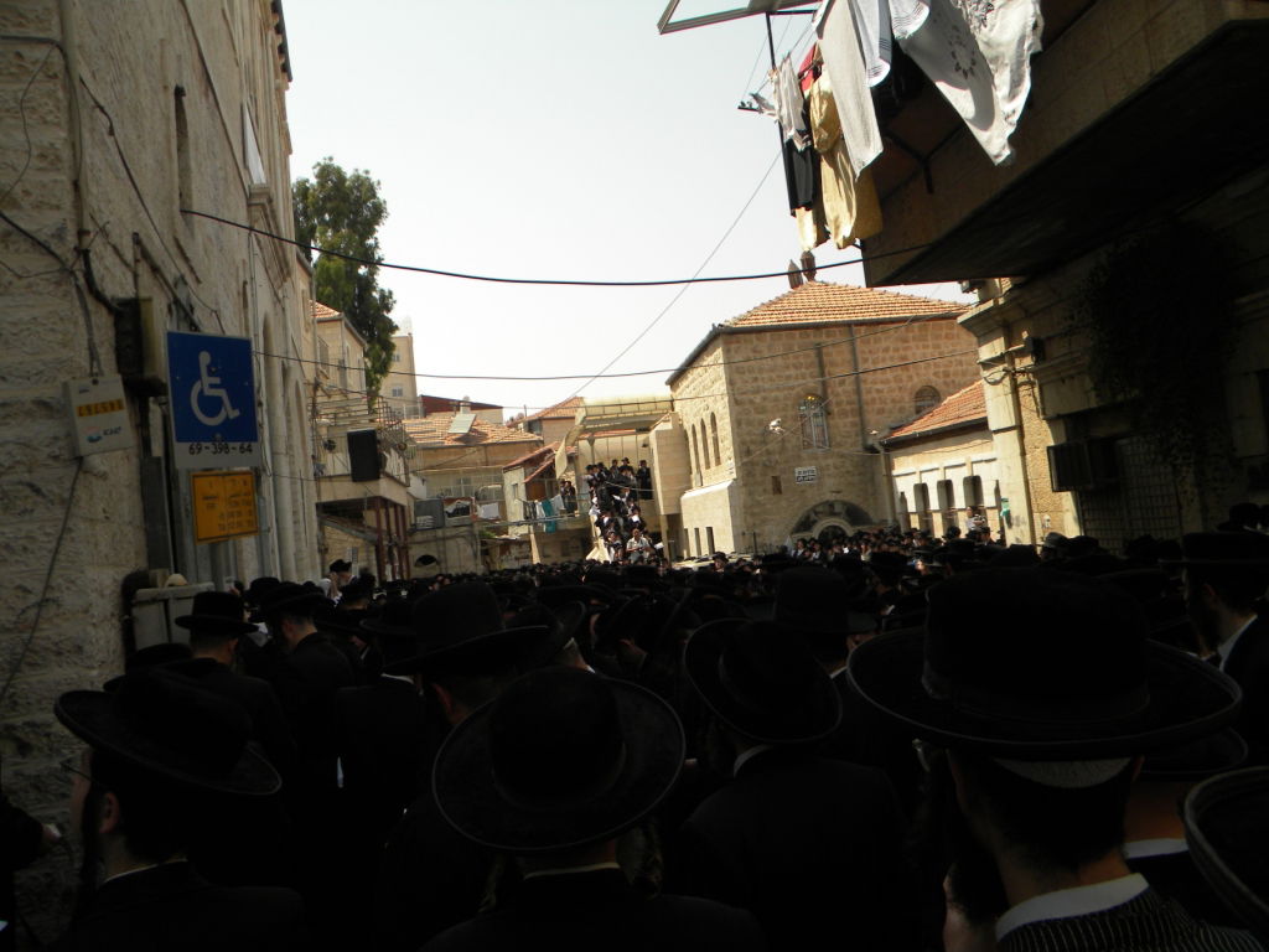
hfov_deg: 63.4
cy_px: 476
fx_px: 1026
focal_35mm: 28
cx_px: 634
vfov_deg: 49.7
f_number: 7
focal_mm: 5
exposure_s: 1/250
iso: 80
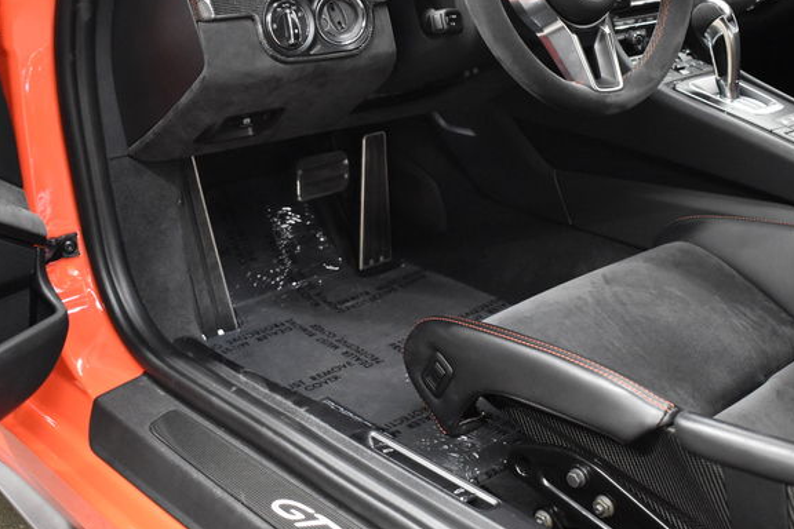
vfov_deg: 28.1
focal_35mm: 48
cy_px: 269
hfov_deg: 41.1
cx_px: 436
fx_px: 1059
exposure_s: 1/40
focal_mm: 24
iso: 3600
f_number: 3.8
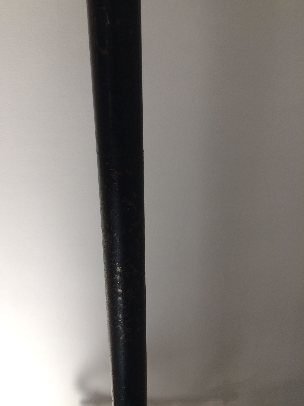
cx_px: 152
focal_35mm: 29
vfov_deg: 61.7
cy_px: 203
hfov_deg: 48.2
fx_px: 340
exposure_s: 1/50
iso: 32
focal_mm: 4.15
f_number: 2.2
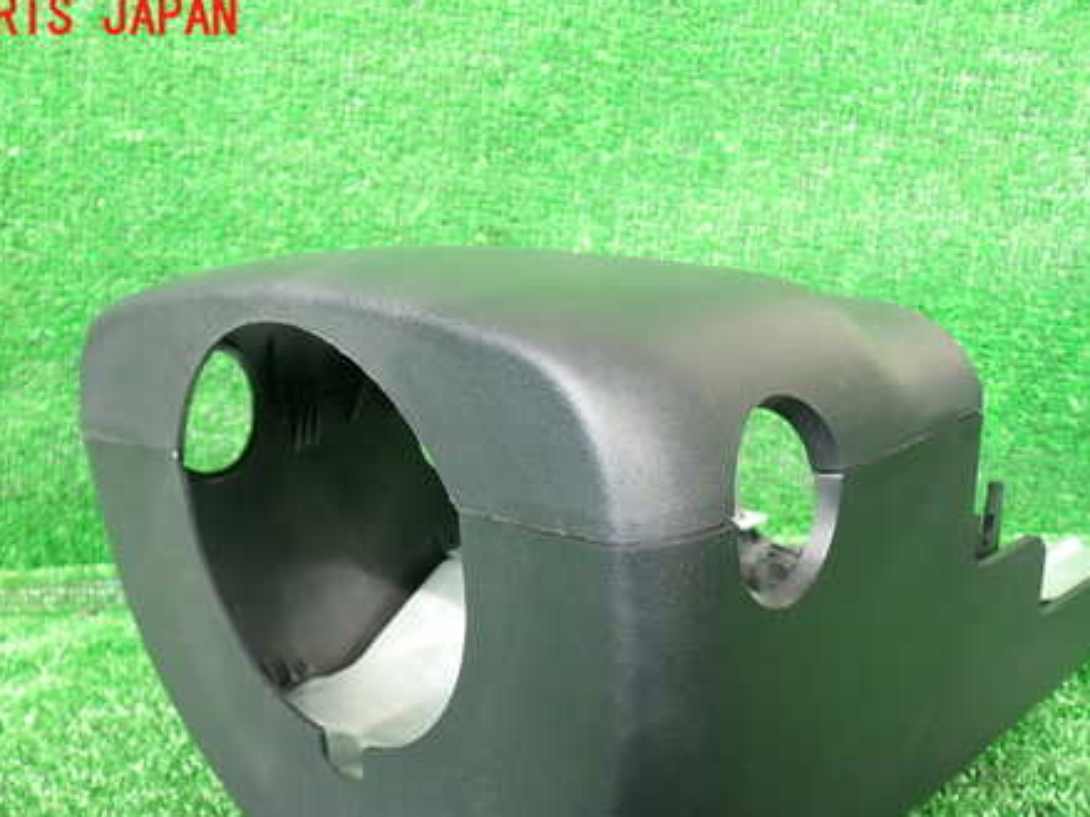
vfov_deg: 34.8
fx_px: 1291
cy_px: 546
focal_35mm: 41
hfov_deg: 45.8
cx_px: 531
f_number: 2.3
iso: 100
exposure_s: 1/60
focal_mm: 5.4
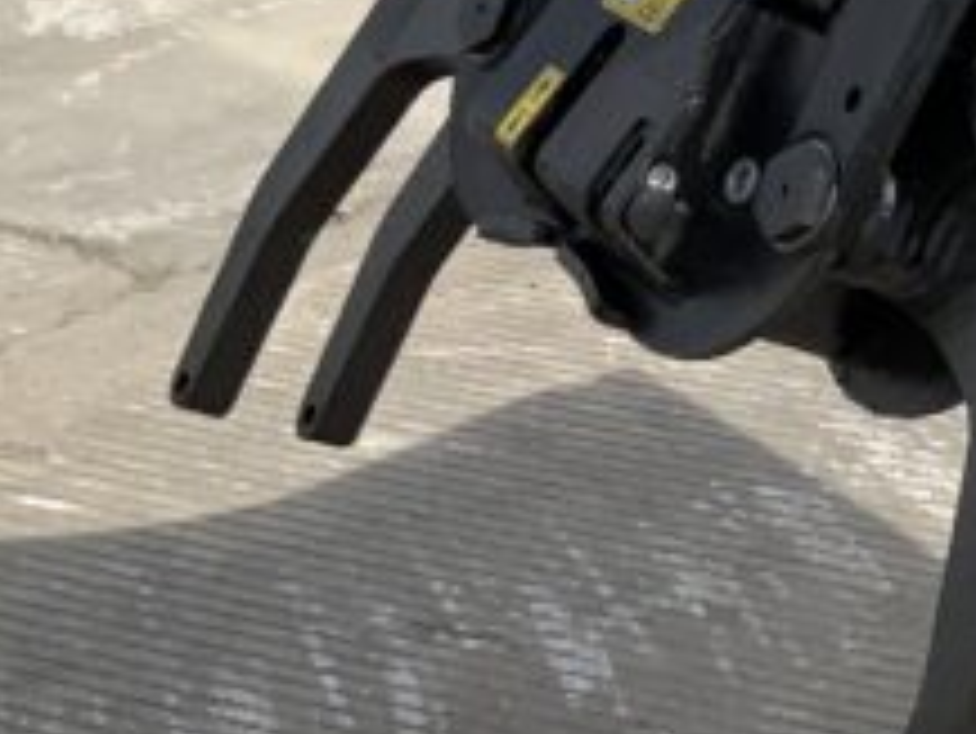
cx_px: 1718
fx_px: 3865
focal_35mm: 137
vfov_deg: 10.6
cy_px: -212
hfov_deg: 13.1
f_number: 1.8
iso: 16
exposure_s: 1/1195
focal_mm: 3
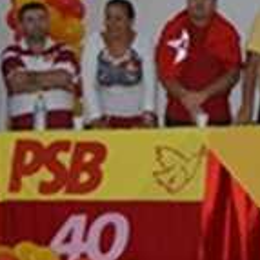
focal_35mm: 122
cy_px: -27
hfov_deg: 13.5
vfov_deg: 14.0
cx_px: 384
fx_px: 1037
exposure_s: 1/60
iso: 1250
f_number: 4
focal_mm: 26
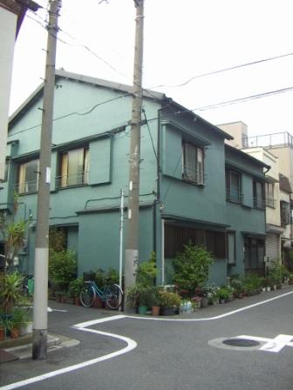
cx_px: 146
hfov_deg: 39.7
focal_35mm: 36
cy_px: 195
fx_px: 406
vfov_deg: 51.4
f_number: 2.8
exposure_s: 1/320
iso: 64
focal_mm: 4.7
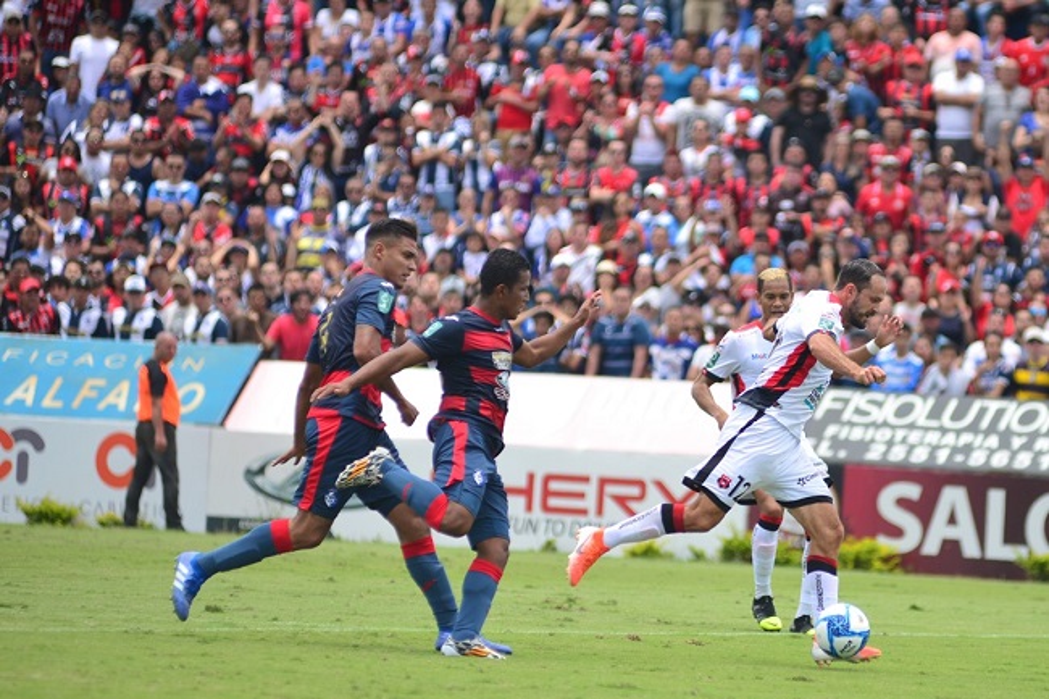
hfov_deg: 10.3
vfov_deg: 6.9
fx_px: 5826
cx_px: 524
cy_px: 350
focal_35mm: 200
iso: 250
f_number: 2.8
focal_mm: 200
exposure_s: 1/3200
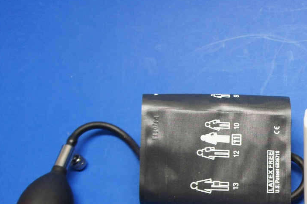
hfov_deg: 30.0
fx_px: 511
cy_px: 187
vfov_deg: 22.0
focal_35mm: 60
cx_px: 339
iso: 320
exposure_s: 1/30
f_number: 3.5
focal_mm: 18
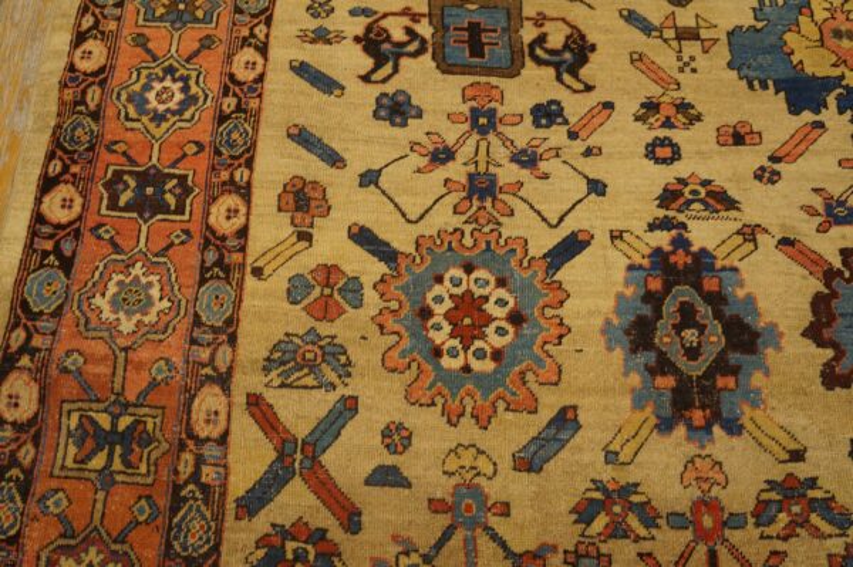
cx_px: 426
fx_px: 710
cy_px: 284
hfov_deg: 62.0
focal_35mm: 30
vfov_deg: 43.5
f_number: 4
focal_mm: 20
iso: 800
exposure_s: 1/60
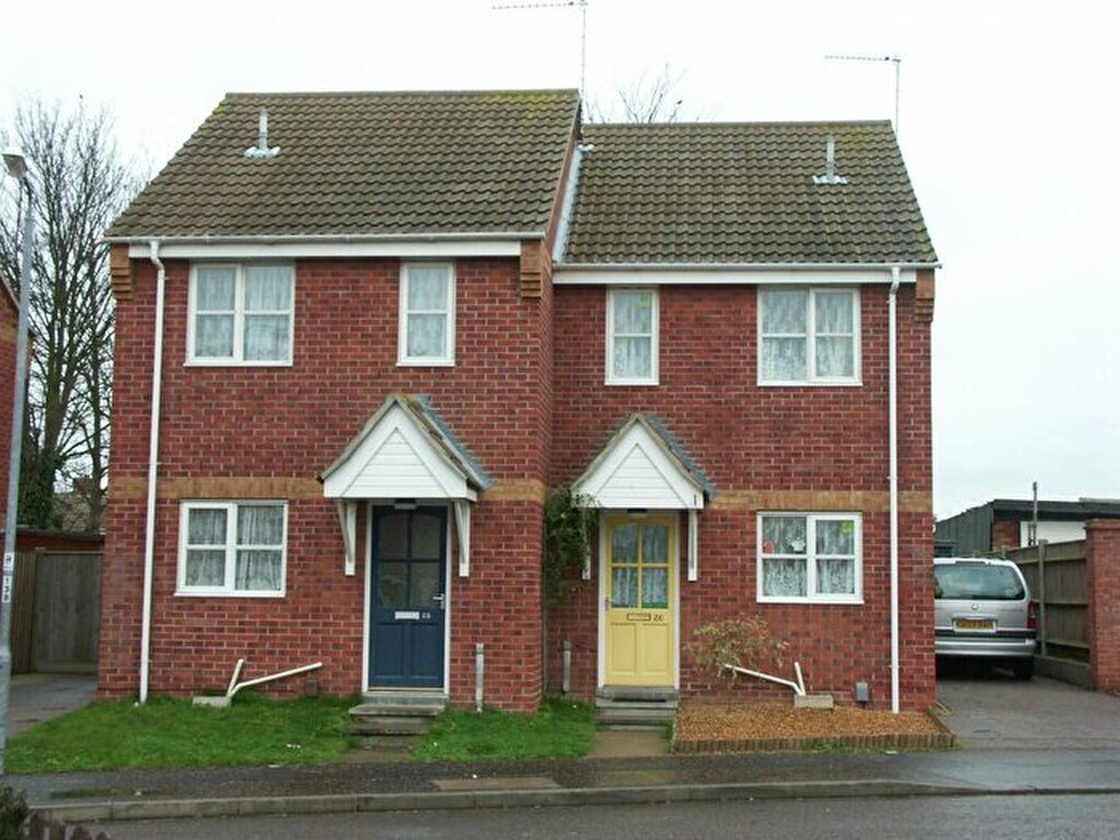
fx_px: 1391
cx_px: 560
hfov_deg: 43.9
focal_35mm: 43
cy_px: 420
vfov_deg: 33.6
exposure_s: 1/160
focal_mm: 11.2
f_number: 5.6
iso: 100
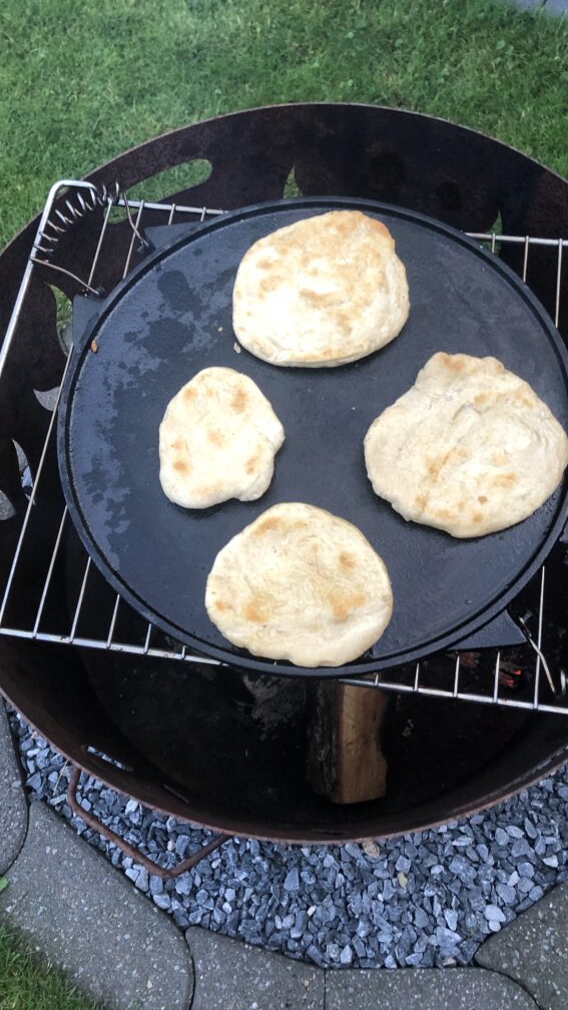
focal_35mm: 31
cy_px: 508
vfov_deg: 62.6
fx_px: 830
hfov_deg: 37.8
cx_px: 289
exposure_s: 1/30
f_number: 1.8
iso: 40
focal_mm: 3.99
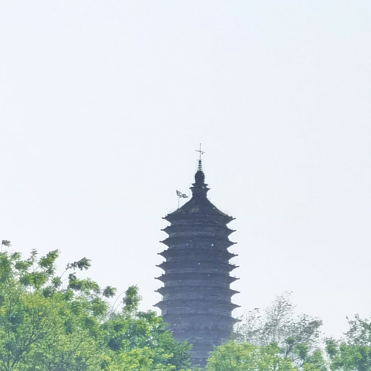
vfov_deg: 4.4
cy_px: 294
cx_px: 192
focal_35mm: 399
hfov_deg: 4.4
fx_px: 4838
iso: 50
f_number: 3.4
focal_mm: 14.45
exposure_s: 1/1250
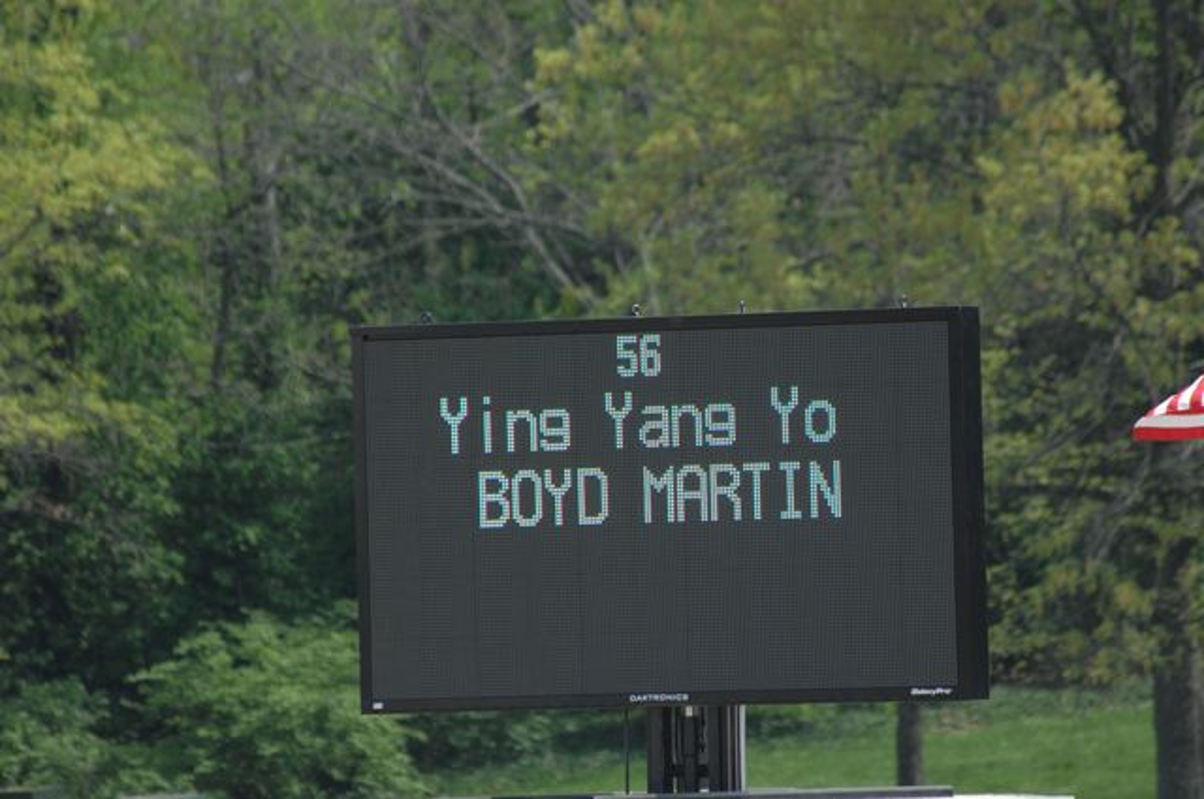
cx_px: 602
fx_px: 20041
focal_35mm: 600
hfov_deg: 3.4
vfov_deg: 2.3
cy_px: 400
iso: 200
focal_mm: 400
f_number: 5.6
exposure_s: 1/500
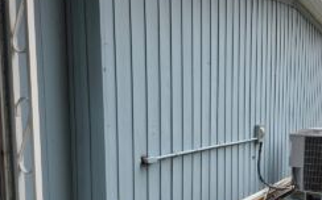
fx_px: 351
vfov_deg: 31.6
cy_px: 137
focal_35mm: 40
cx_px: 248
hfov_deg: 47.2
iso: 40
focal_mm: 6.3
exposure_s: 1/359
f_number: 1.7
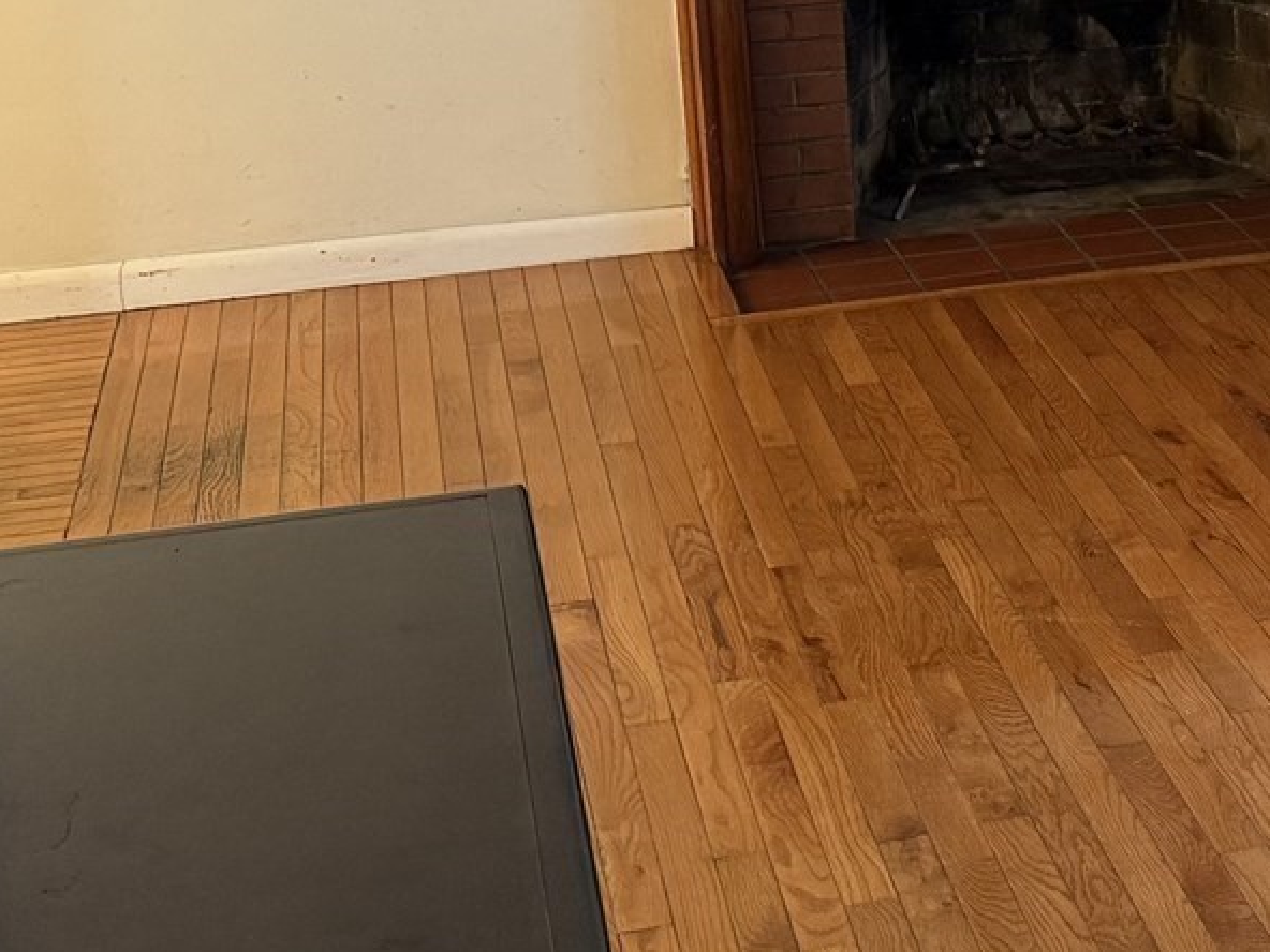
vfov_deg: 17.5
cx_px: 1557
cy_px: 81
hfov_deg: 21.7
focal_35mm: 83
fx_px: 3045
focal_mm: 6.76
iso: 320
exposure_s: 1/60
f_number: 1.78
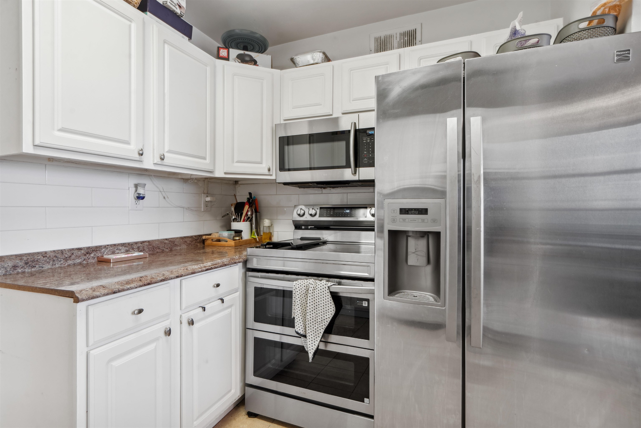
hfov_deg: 96.7
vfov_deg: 73.7
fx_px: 285
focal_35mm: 16
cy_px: 214
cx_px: 320
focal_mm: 16
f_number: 8
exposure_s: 1/4
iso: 160
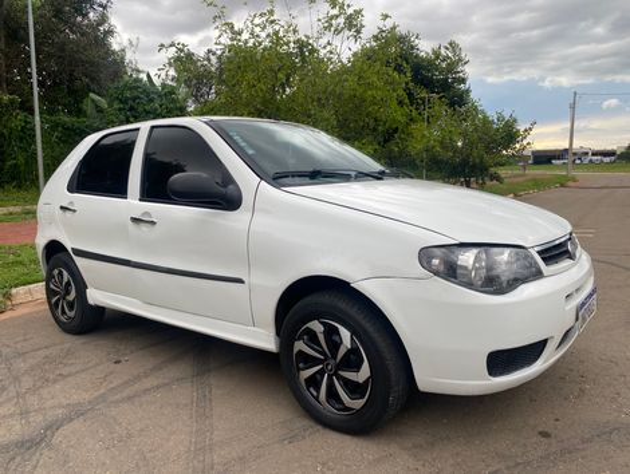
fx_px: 474
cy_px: 237
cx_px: 315
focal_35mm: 26
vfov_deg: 53.2
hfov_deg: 67.2
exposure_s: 1/436
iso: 32
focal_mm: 4.25
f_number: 1.8
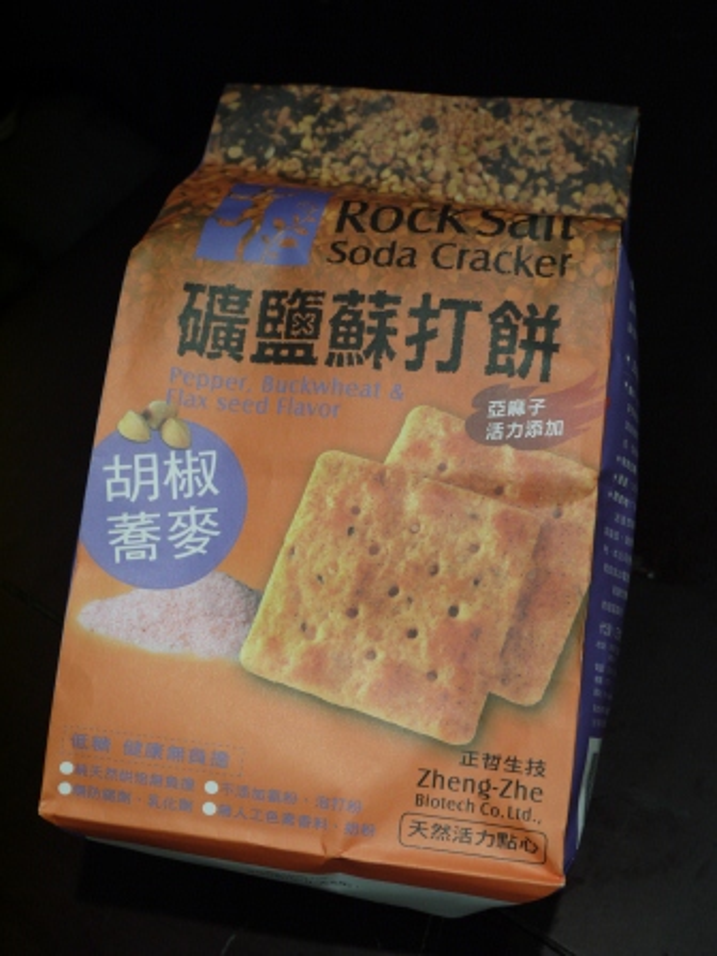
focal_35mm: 44
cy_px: 478
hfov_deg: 32.9
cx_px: 358
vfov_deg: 42.9
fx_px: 1215
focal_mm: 22
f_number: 4.7
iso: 320
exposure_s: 1/60
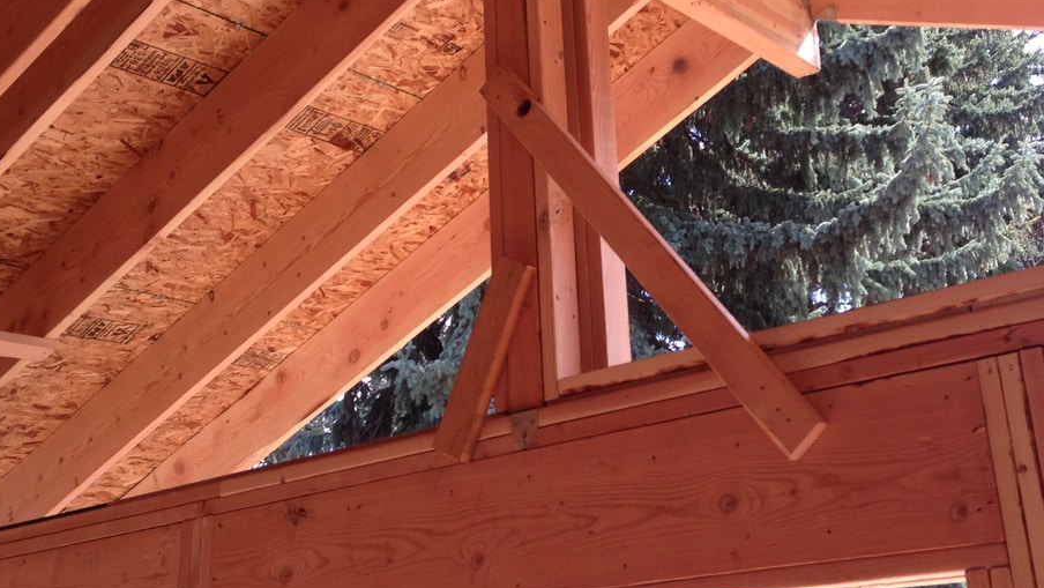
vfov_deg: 22.4
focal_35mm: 53
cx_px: 594
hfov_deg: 39.1
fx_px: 1468
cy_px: 127
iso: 50
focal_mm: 4.12
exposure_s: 1/212
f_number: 2.4
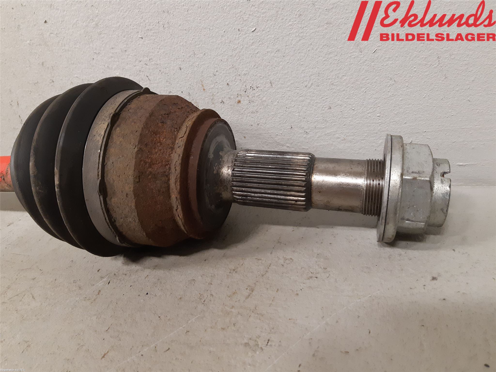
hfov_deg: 67.3
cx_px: 248
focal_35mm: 26
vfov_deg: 53.1
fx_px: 373
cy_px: 186
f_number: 1.7
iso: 200
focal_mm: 3.93
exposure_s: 1/33
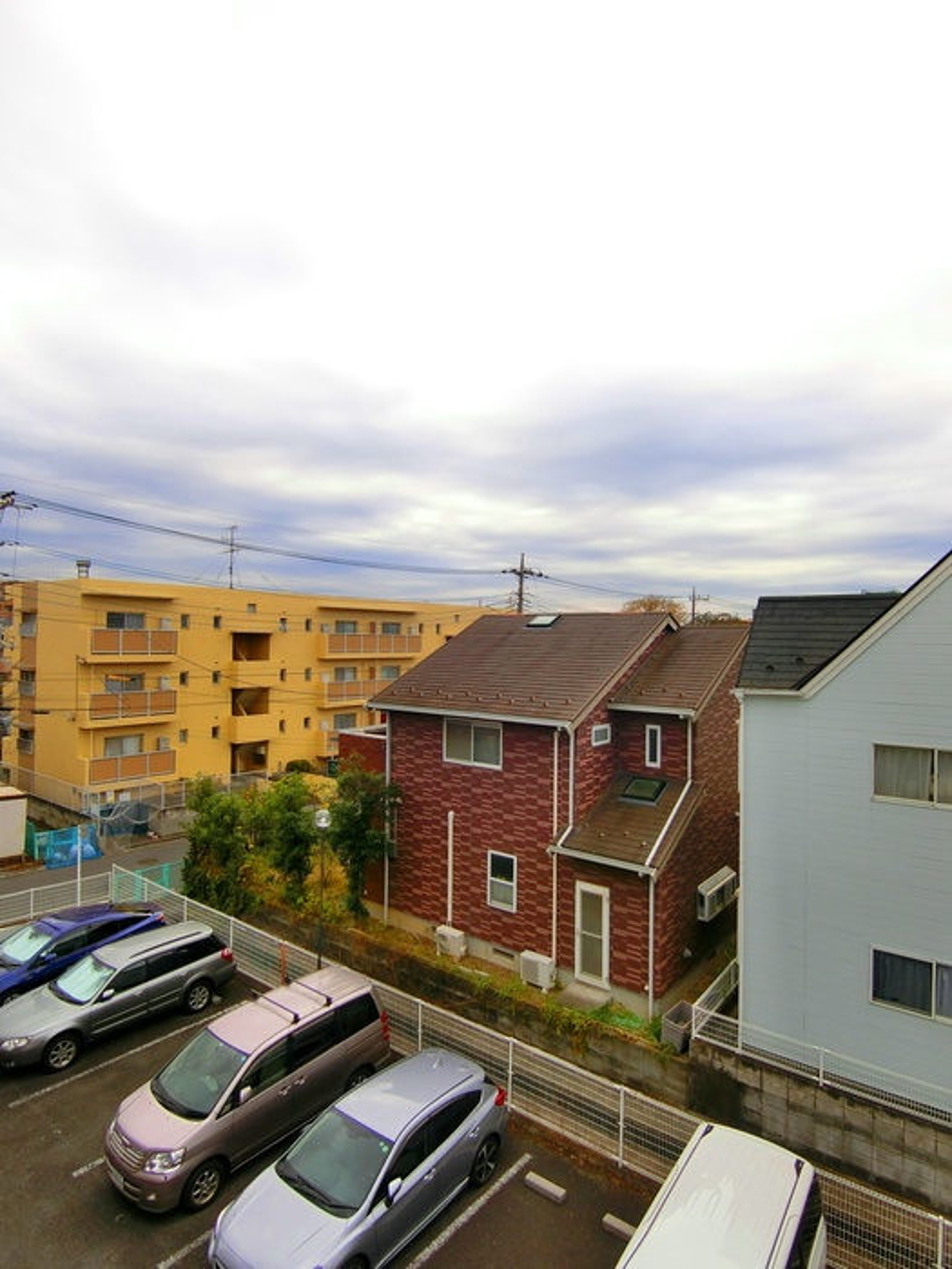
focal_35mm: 19
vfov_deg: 84.7
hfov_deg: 68.7
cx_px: 476
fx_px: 697
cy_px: 634
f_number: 2.7
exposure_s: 1/500
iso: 80
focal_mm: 4.06
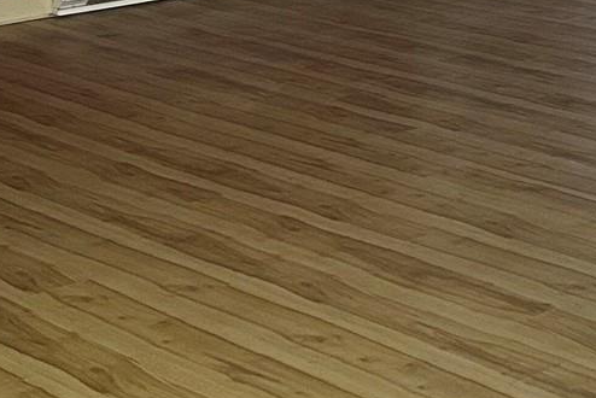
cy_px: -419
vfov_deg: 11.0
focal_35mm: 112
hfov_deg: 17.8
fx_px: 1855
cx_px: 601
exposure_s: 1/60
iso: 320
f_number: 1.5
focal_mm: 5.7
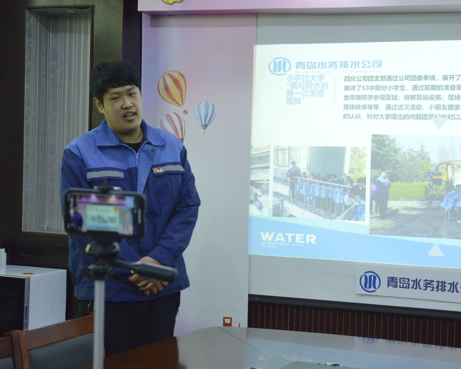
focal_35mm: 67
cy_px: 170
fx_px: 914
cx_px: 266
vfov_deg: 22.8
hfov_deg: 28.3
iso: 5000
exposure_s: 1/160
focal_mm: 52
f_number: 6.3
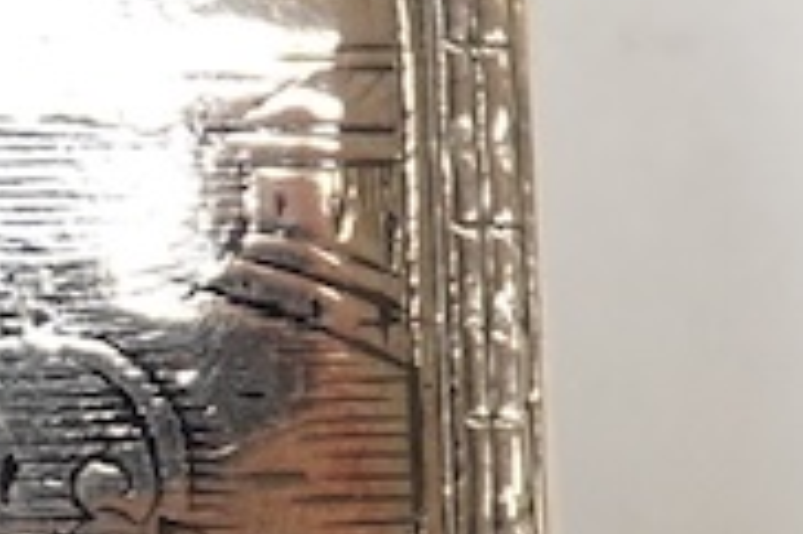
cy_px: 313
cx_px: -818
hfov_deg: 7.1
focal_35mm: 278
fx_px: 6195
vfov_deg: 4.9
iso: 2500
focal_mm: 30
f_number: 14
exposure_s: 1/100
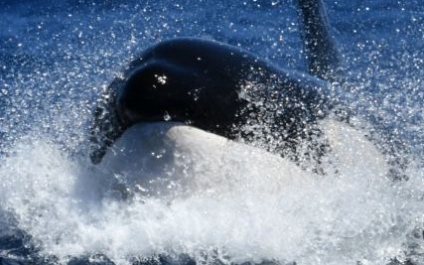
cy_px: 88
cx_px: 239
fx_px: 9269
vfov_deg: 1.6
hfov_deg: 2.6
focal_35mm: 802
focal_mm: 420
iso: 800
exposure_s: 1/8000
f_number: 6
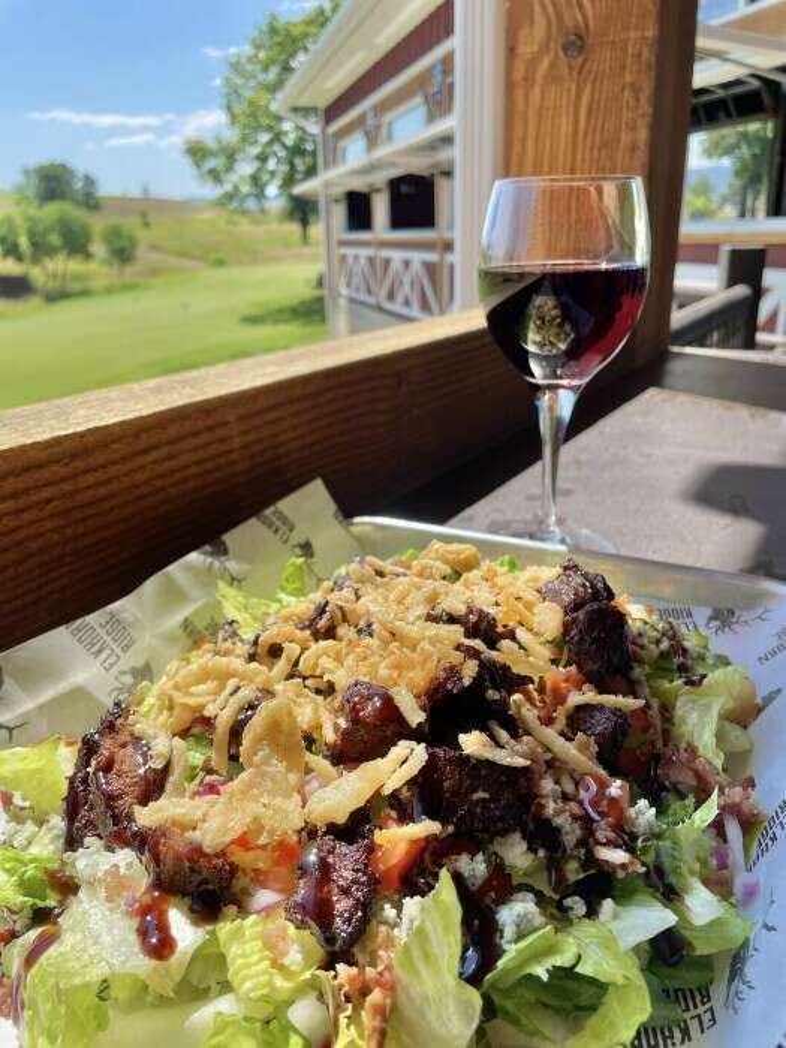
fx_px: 787
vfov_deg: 67.3
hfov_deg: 53.1
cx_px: 393
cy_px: 524
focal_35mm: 26
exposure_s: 1/2053
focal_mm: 4.2
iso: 32
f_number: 1.6
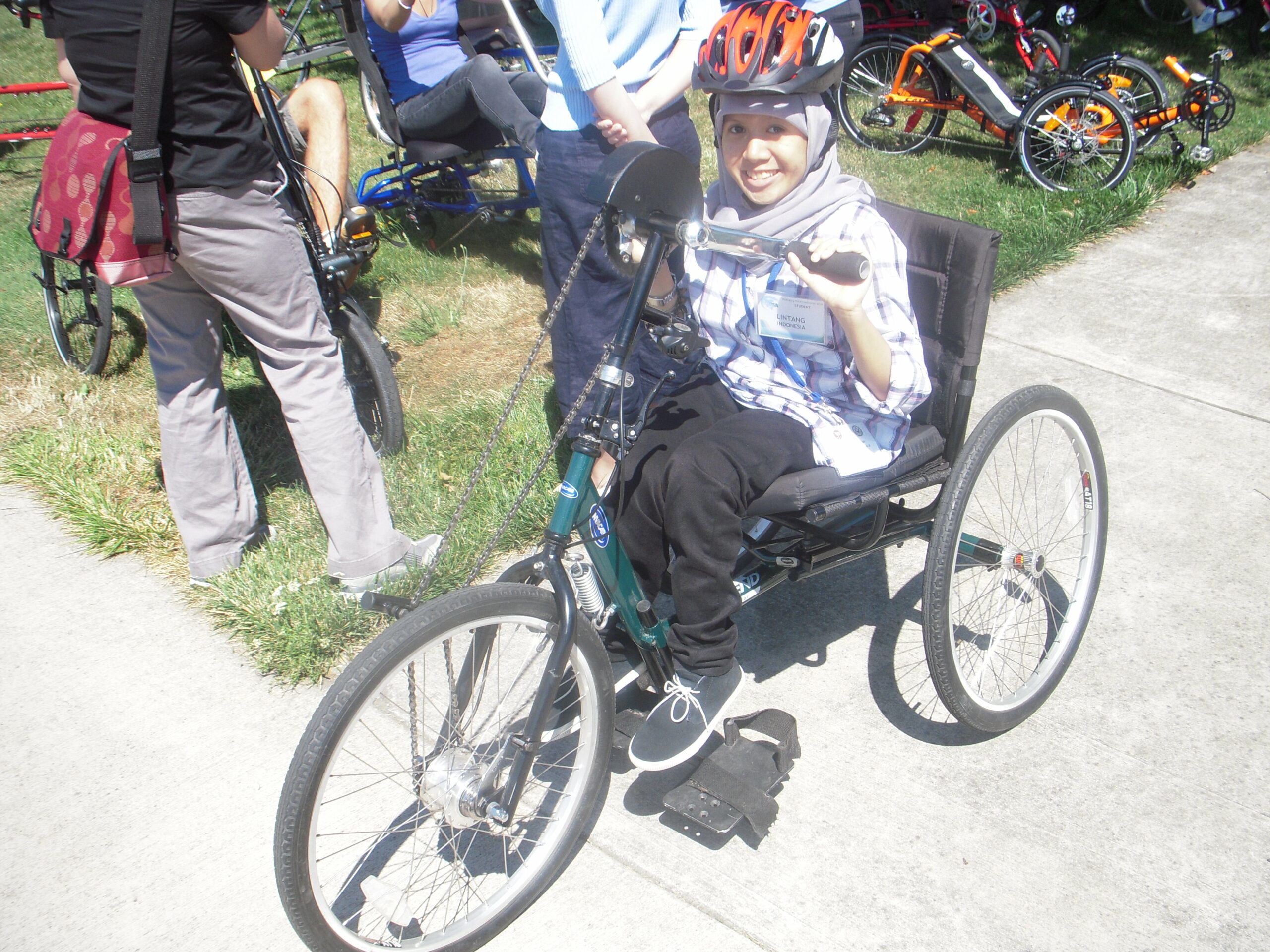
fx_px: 1394
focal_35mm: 38
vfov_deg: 37.7
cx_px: 635
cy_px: 476
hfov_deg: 49.0
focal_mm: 6.3
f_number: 3.3
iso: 100
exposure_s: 1/400
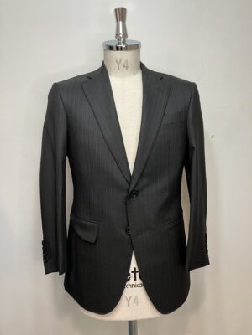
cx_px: 126
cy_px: 168
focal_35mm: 28
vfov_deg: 63.4
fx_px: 272
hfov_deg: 49.7
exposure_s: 1/50
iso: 80
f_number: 1.8
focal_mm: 3.99
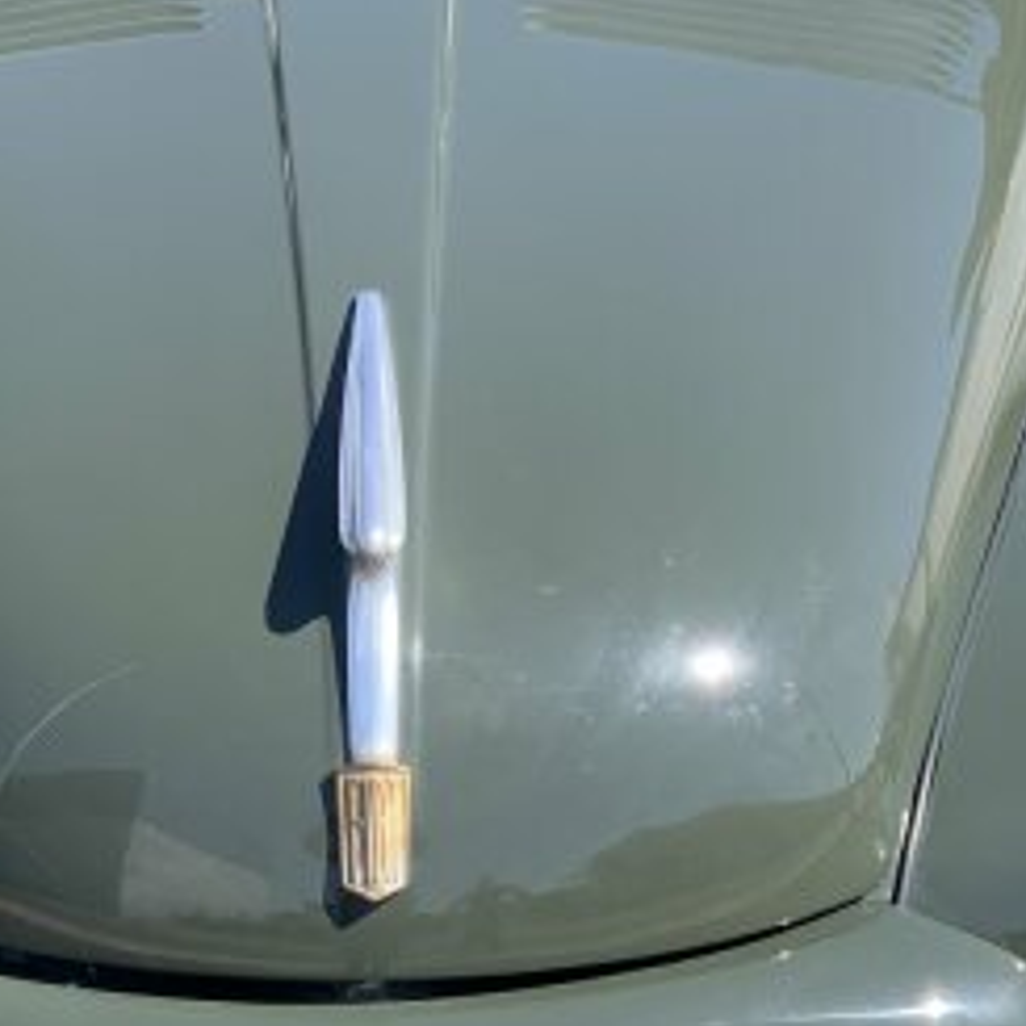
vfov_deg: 14.4
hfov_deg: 14.5
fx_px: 4024
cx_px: 398
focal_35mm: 120
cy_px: 917
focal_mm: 6
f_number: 2.4
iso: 16
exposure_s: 1/350
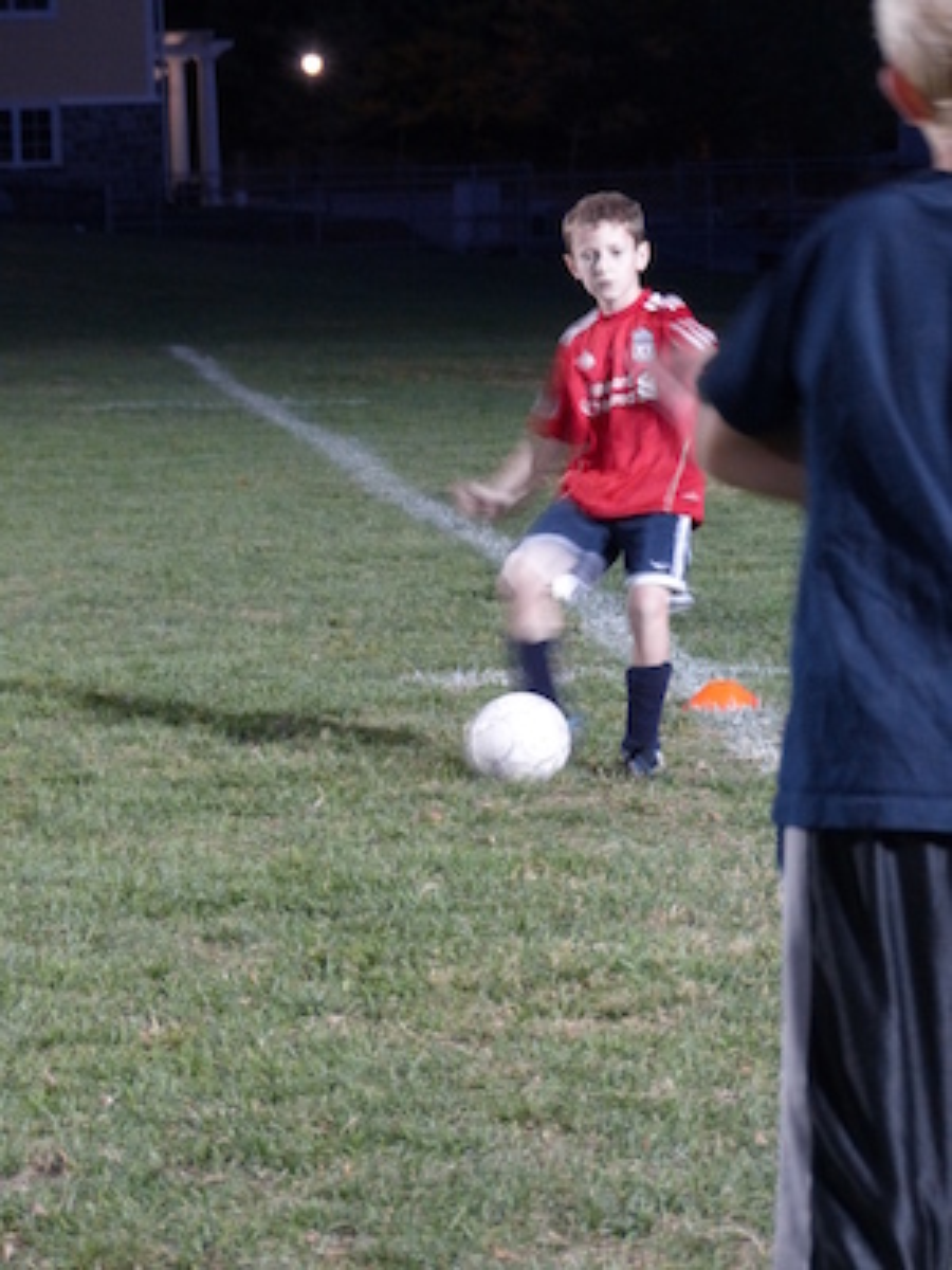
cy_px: 635
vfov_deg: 12.7
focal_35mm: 155
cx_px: 476
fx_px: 5684
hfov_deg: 9.6
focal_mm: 27.8
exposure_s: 1/15
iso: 400
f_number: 2.8
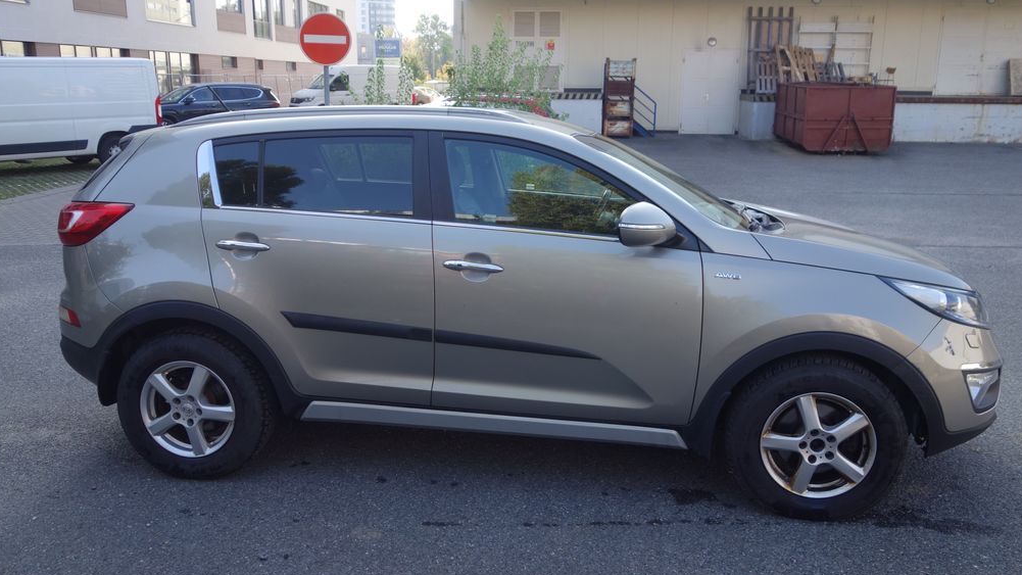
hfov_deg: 64.3
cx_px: 513
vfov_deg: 38.9
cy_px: 275
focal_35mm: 30
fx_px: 813
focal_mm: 10.4
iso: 125
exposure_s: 1/320
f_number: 2.8
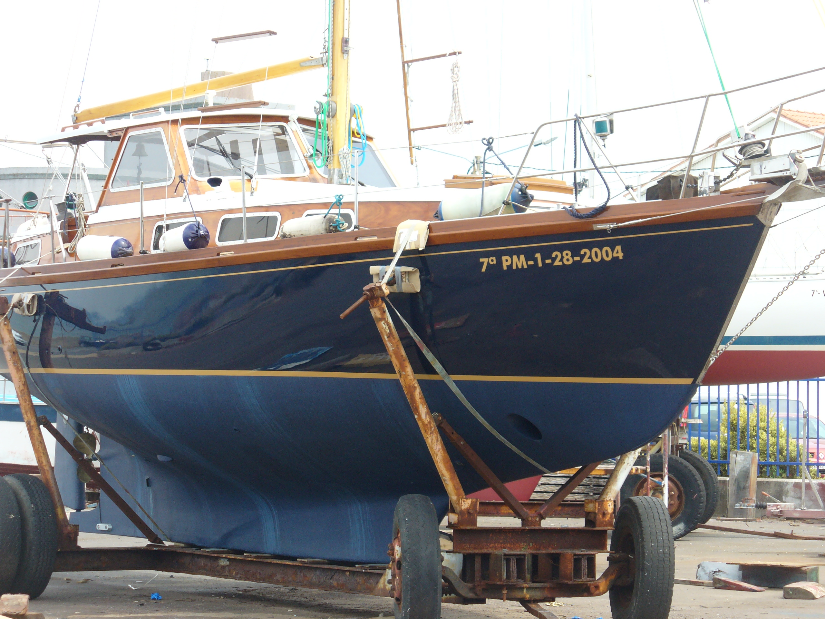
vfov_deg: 12.6
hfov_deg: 16.7
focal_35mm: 118
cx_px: 412
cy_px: 310
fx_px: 2812
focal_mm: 19.4
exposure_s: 1/250
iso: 80
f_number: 3.7
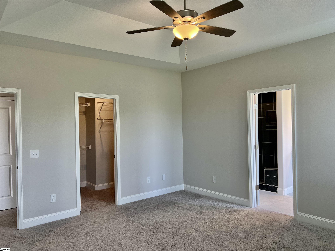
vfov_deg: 53.1
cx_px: 168
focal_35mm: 26
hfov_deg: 67.3
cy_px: 126
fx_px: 252
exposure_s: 1/120
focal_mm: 5.7
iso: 64
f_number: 1.5
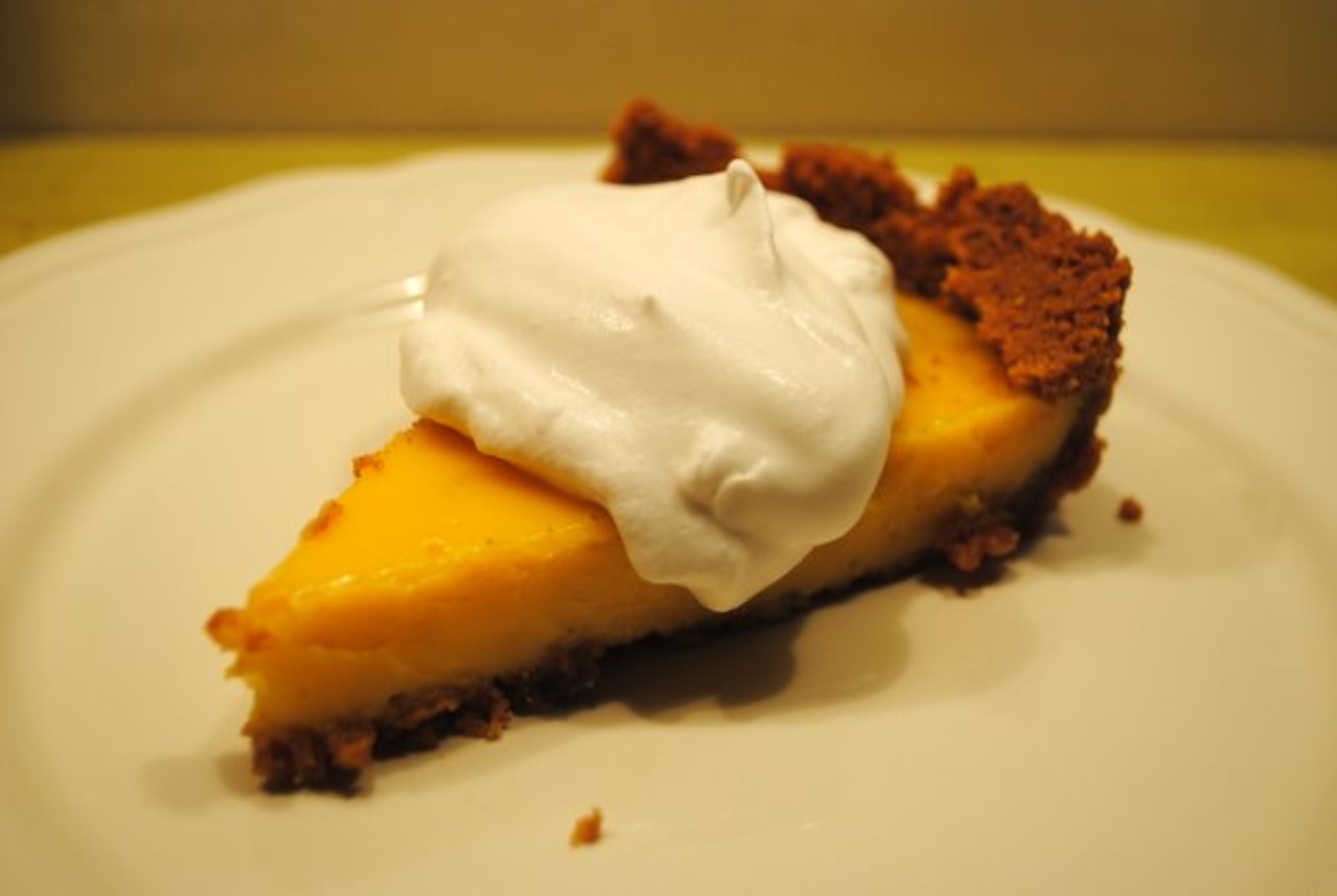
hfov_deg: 49.5
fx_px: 1451
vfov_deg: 34.3
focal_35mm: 39
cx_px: 668
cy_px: 448
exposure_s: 1/30
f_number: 4.2
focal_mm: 26
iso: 200
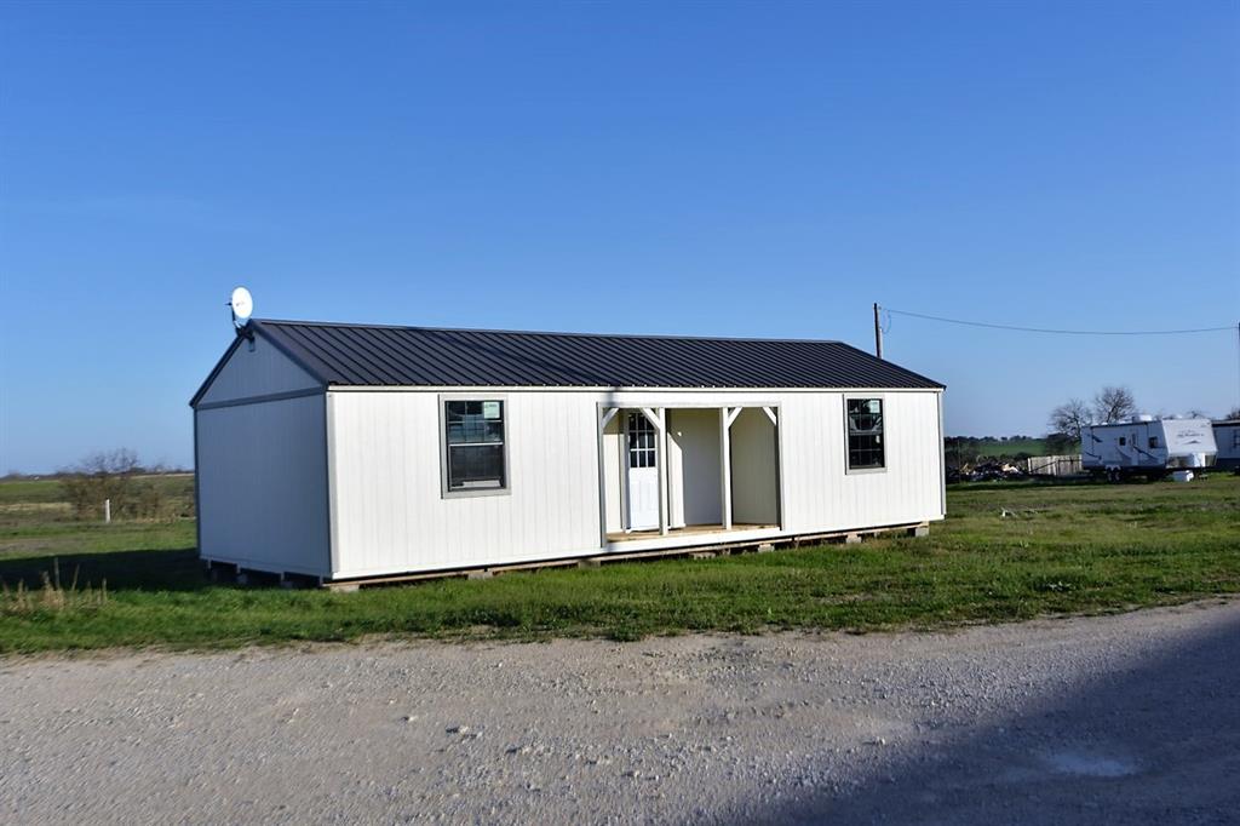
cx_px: 620
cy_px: 413
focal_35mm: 36
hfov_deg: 53.1
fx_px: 1240
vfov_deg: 36.8
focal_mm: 24
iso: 125
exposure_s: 1/1000
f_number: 4.5
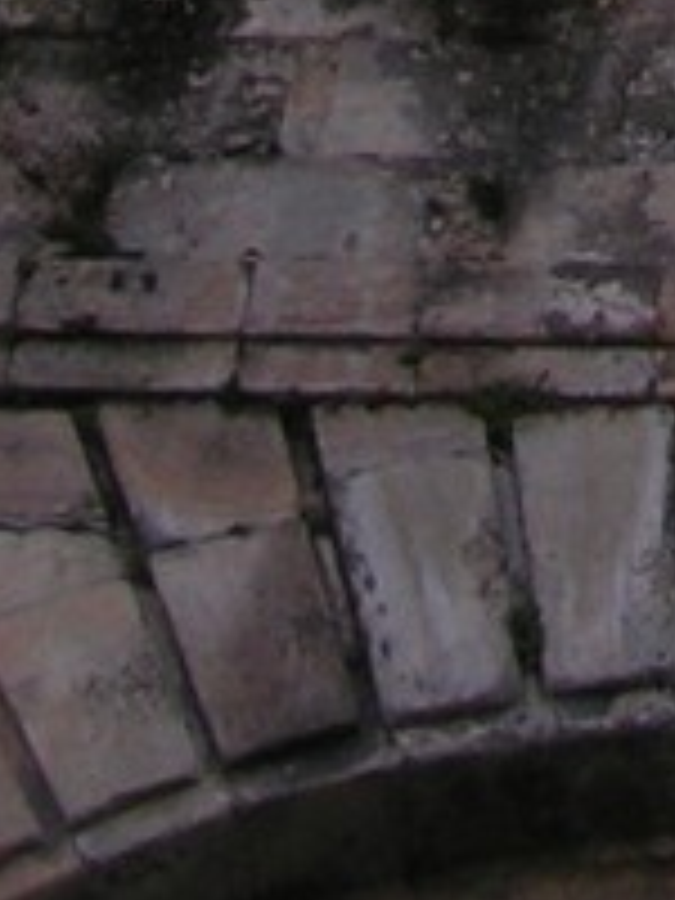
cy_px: -1478
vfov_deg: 8.6
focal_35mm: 203
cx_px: 990
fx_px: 5278
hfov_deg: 7.2
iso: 50
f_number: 5
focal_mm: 5.8
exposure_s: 1/200
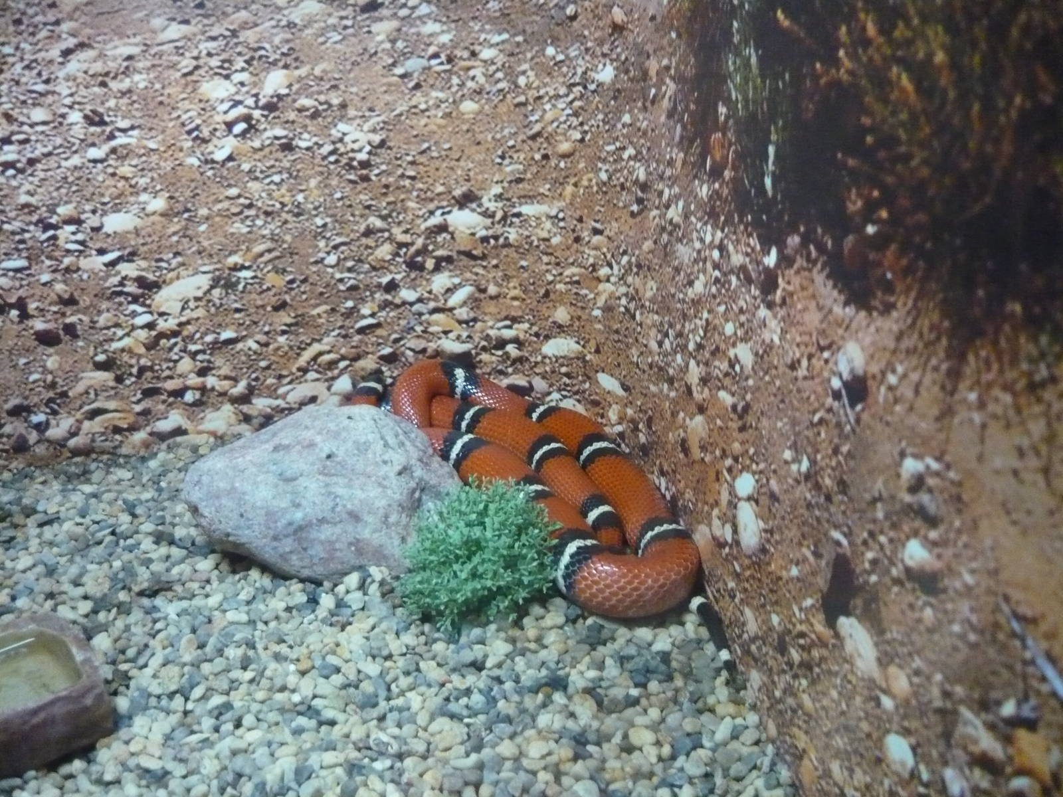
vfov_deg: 42.9
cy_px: 398
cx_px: 532
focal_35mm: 33
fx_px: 1013
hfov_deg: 55.4
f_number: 2.8
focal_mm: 5.5
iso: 800
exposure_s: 1/15
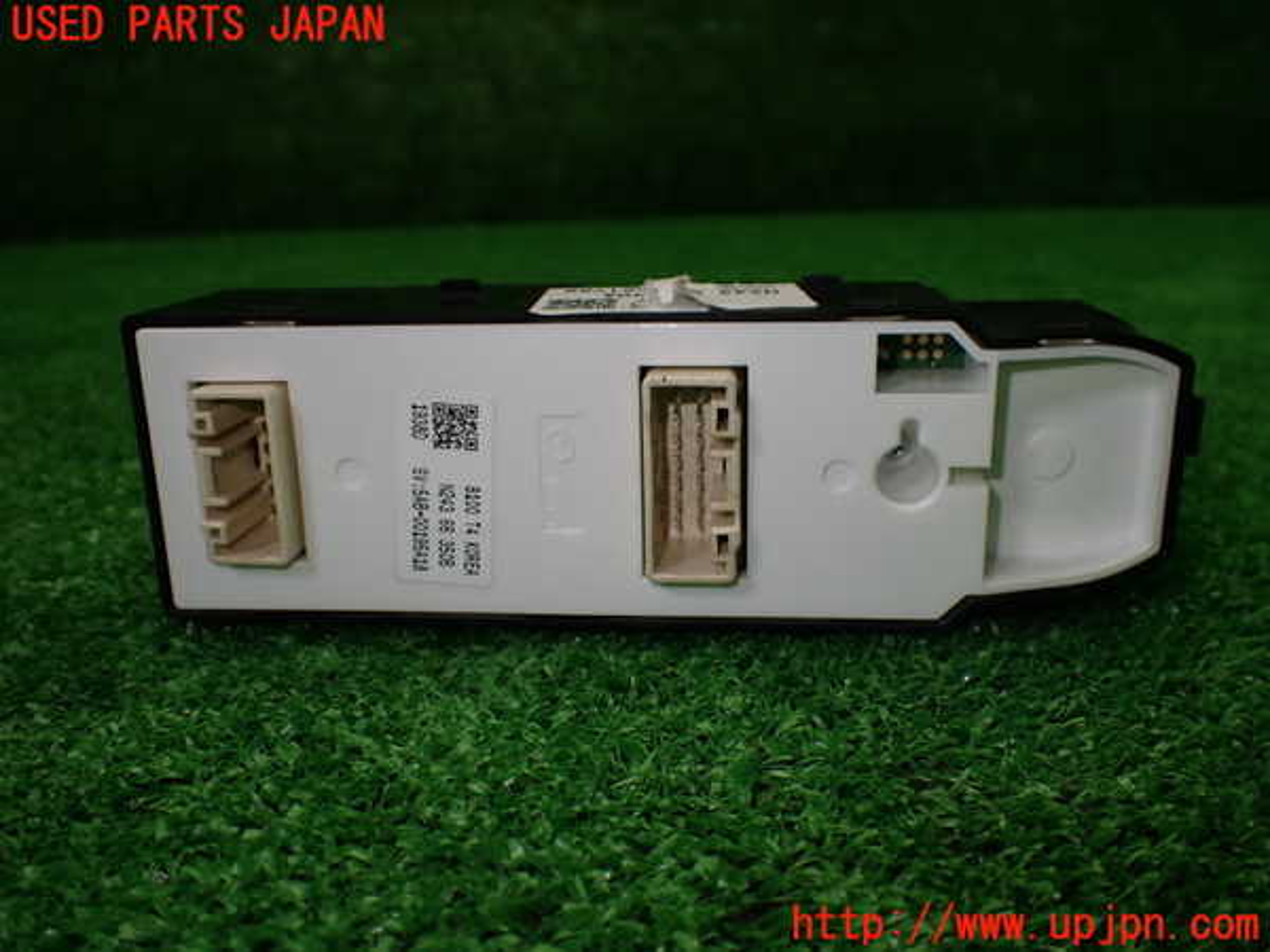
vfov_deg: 46.8
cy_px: 476
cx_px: 635
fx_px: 1101
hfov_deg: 60.0
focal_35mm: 30
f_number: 2.3
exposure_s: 1/125
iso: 100
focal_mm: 5.4
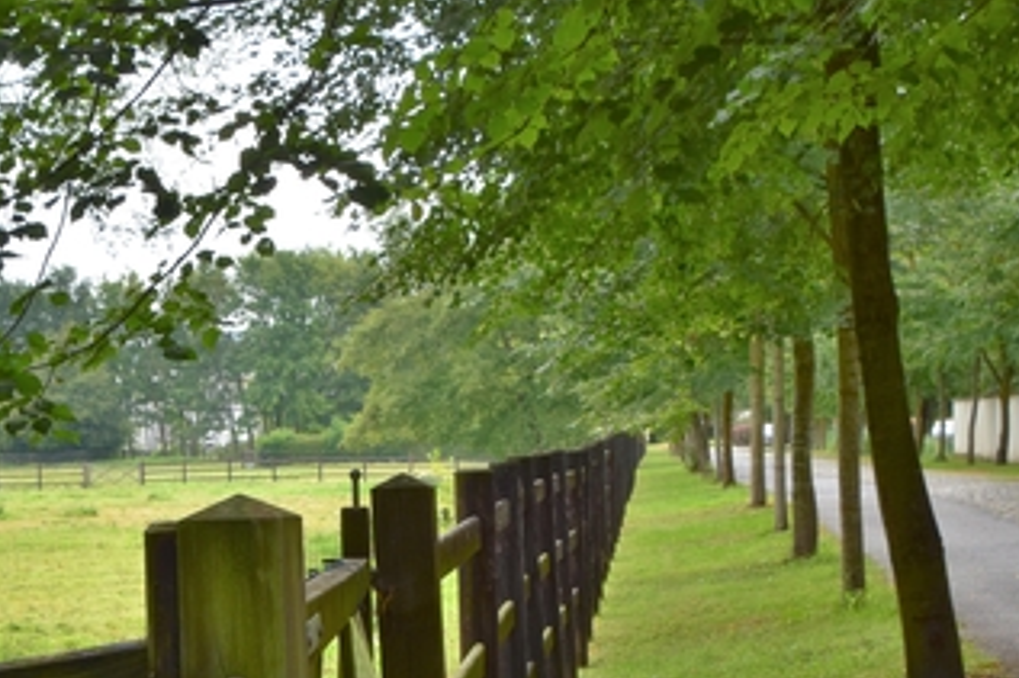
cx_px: 318
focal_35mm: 108
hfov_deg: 18.9
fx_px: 3055
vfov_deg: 12.6
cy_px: 578
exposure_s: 1/100
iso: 200
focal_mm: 38
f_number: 11
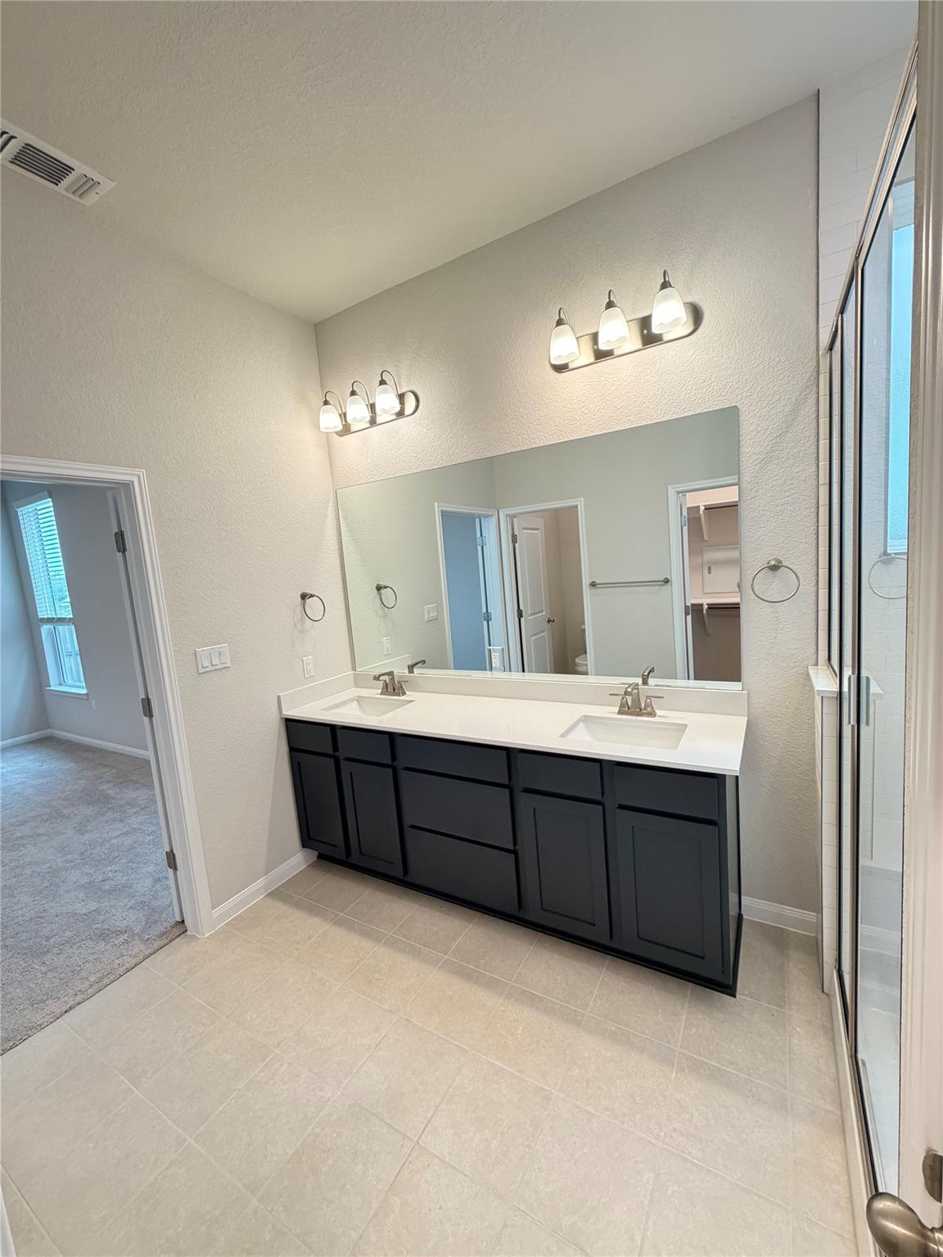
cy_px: 628
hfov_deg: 85.7
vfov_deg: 102.1
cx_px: 472
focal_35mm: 14
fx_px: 509
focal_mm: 2.22
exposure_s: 1/60
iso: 400
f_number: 2.2
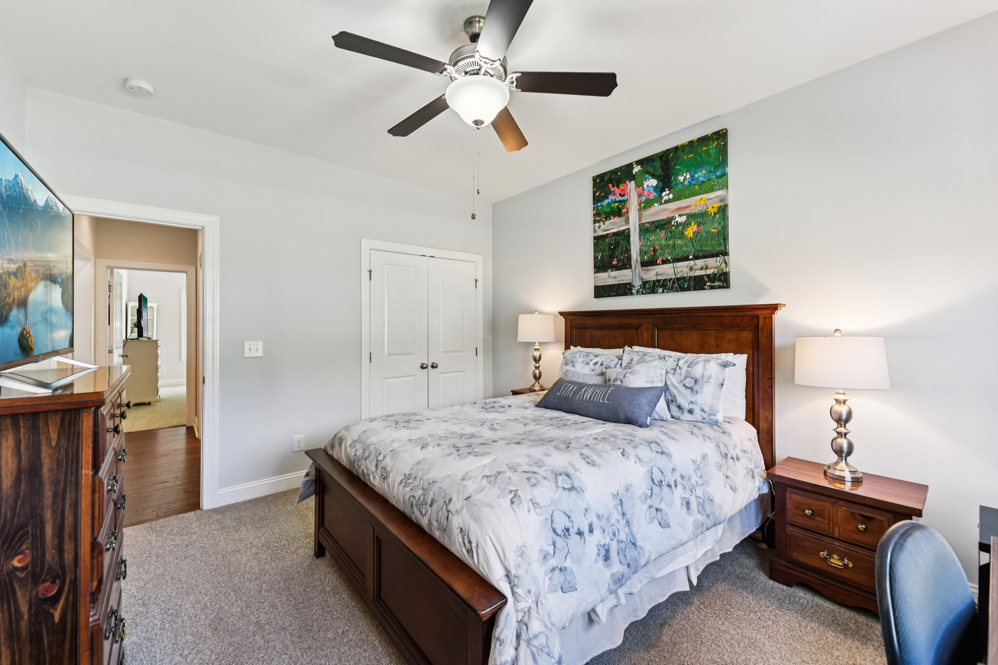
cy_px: 332
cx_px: 499
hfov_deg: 104.3
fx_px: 388
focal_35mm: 14
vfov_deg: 81.2
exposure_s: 1/15
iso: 200
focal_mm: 14
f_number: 8
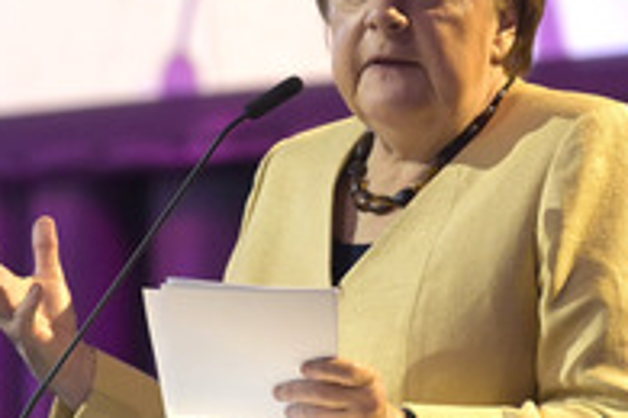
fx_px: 8059
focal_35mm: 462
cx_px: 243
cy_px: 254
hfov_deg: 4.5
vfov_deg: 3.0
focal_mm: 200
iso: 4000
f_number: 4.5
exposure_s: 1/640
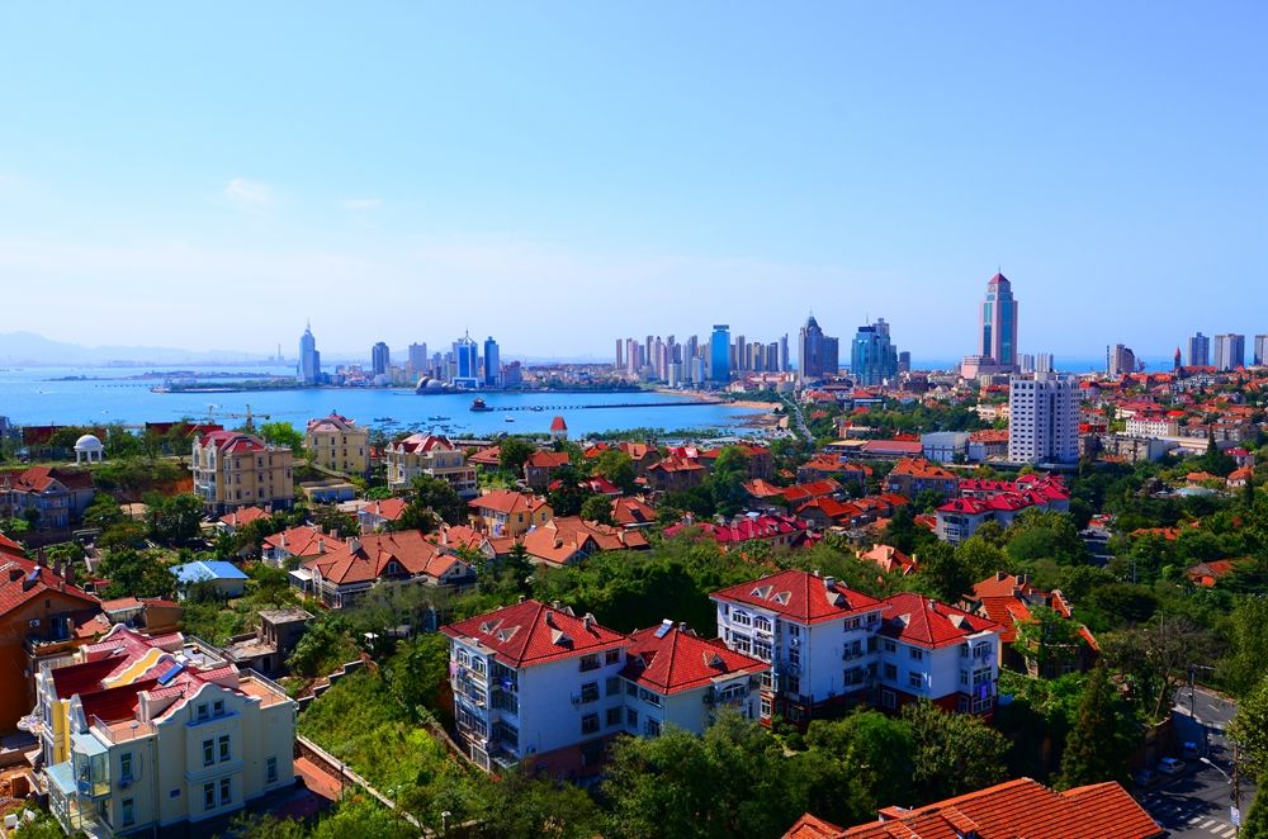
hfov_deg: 67.5
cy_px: 420
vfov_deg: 47.7
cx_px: 634
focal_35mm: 27
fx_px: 949
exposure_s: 1/250
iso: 100
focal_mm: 18
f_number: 8
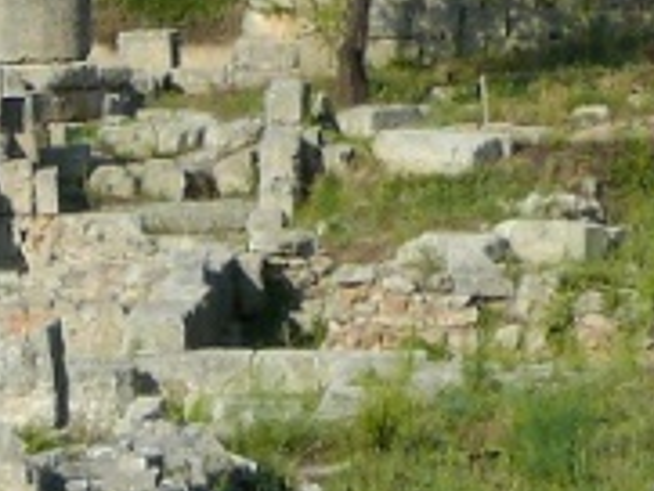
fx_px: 4821
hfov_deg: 7.7
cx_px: 40
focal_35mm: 255
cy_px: 1755
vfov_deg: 5.3
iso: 100
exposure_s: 1/320
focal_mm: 7.4
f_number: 5.6
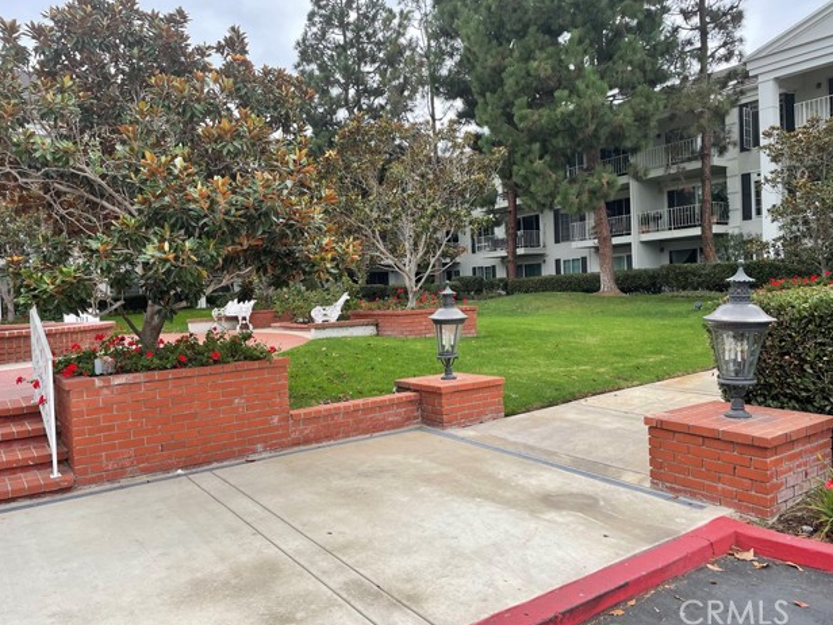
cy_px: 307
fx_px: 650
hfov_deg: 65.3
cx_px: 418
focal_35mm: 27
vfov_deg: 51.4
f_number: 1.6
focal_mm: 4.2
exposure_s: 1/895
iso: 32
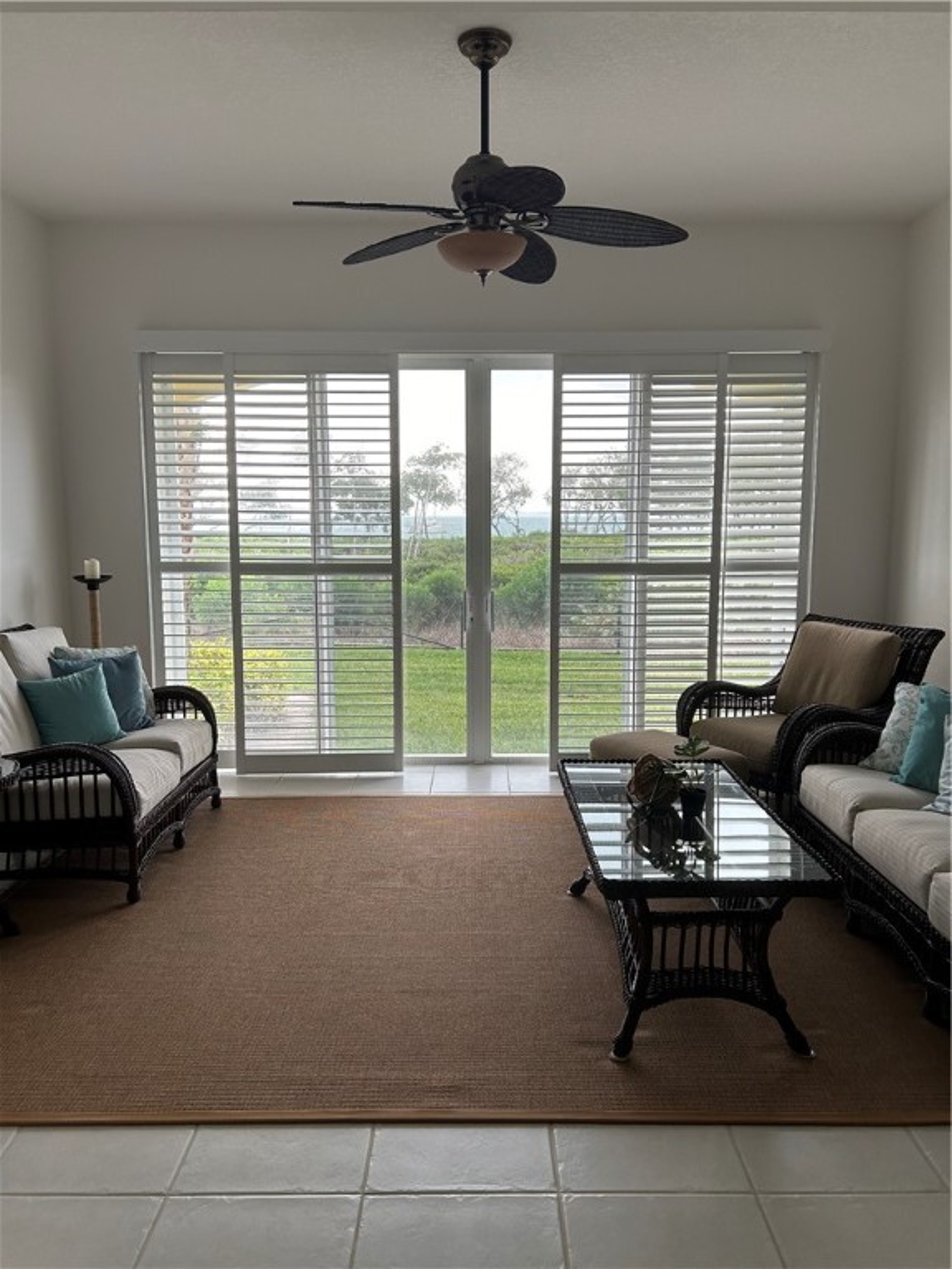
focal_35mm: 26
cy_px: 634
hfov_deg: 53.1
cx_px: 476
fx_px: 953
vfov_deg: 67.3
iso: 50
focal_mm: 5.7
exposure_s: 1/121
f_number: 1.5
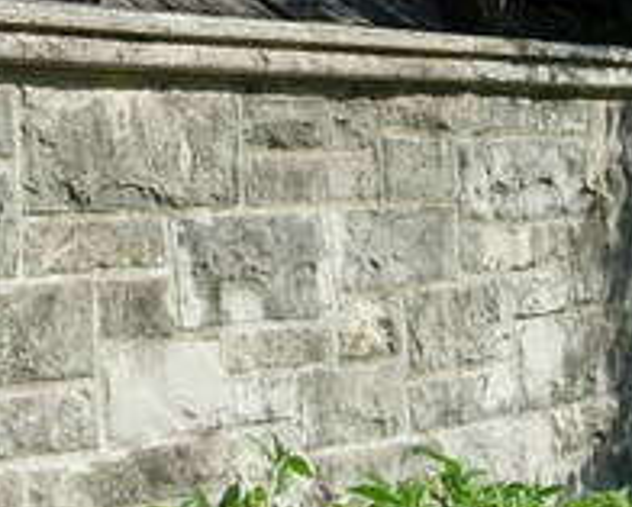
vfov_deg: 12.4
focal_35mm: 123
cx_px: 29
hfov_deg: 15.4
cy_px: -23
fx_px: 2302
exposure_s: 1/558
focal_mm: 7.8
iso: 64
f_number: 4.8
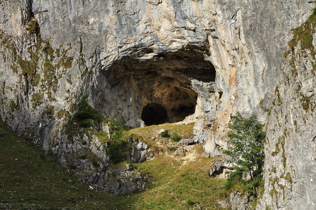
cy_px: 105
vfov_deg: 8.7
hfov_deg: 13.1
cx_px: 158
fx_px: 1381
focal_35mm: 158
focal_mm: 105
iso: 400
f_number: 16
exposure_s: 1/200
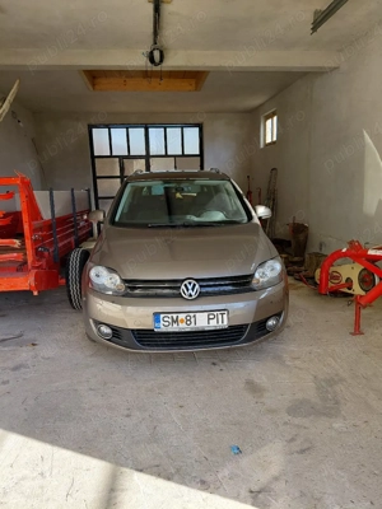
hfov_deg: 54.9
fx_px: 368
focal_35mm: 25
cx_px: 191
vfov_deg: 69.4
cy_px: 254
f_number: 1.8
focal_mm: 4.69
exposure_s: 1/250
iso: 50
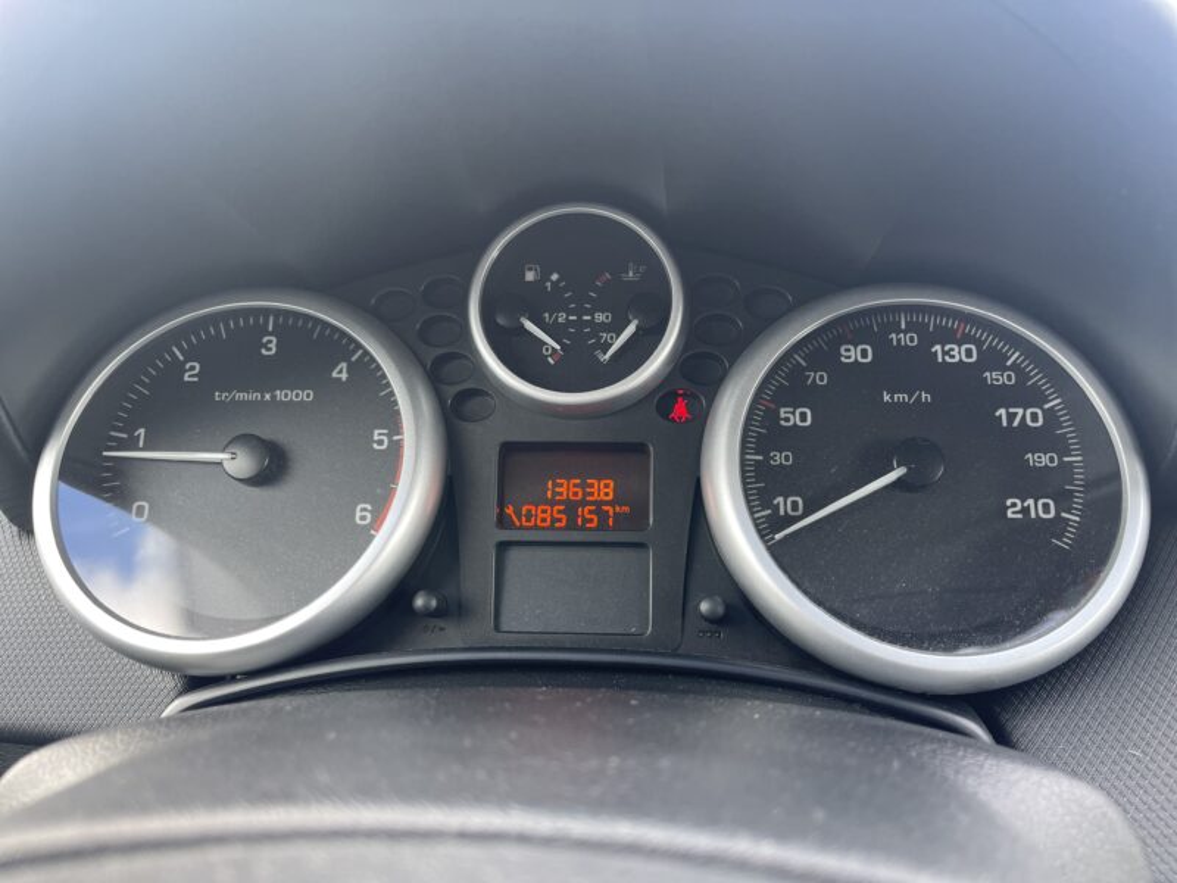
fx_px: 884
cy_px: 442
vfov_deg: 53.1
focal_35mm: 26
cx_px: 588
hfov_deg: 67.3
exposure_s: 1/121
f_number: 1.6
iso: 100
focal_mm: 5.1
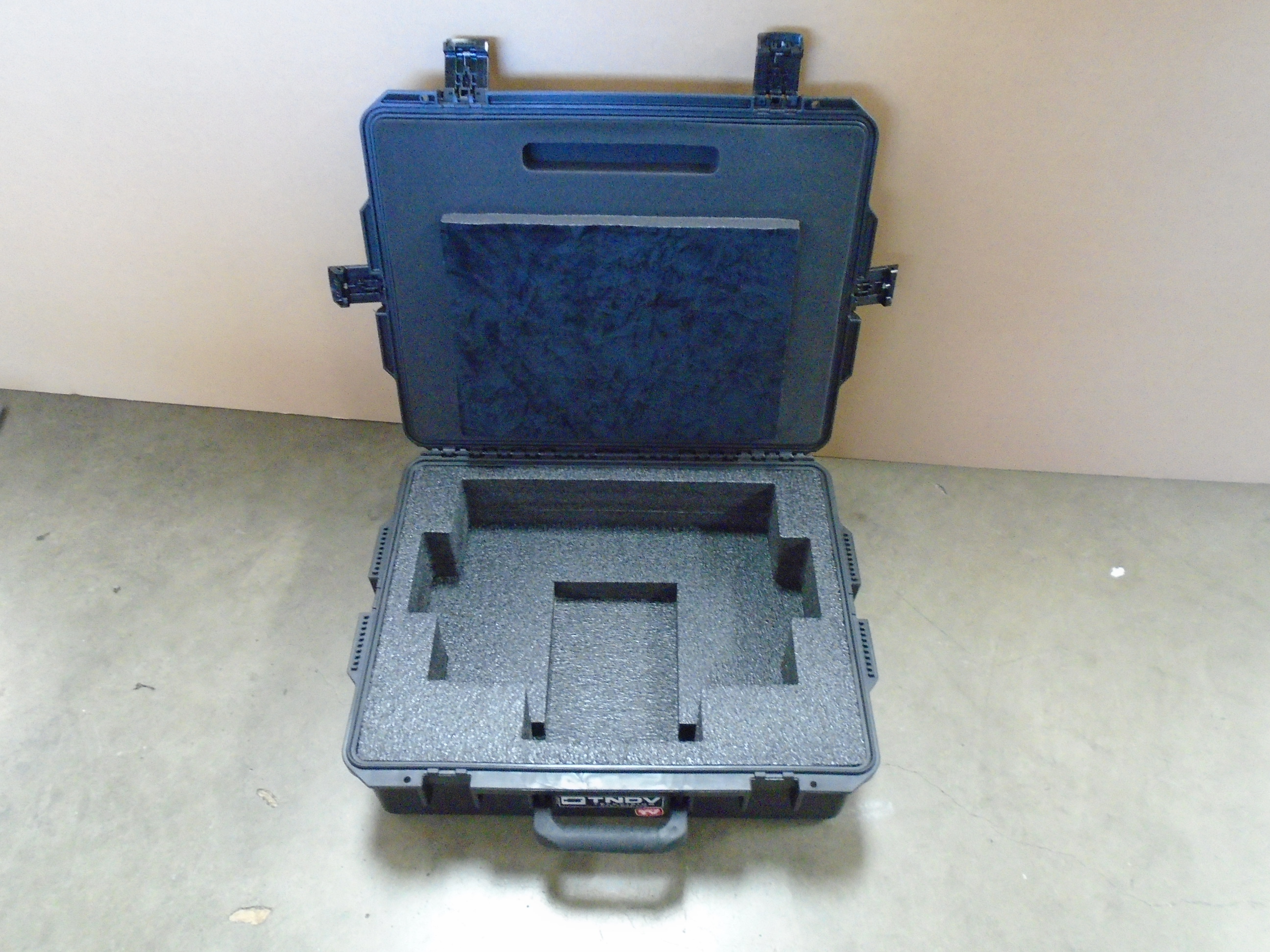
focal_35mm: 26
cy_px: 476
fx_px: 954
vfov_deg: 53.1
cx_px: 635
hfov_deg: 67.3
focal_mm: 4.6
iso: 800
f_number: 3.2
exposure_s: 1/30
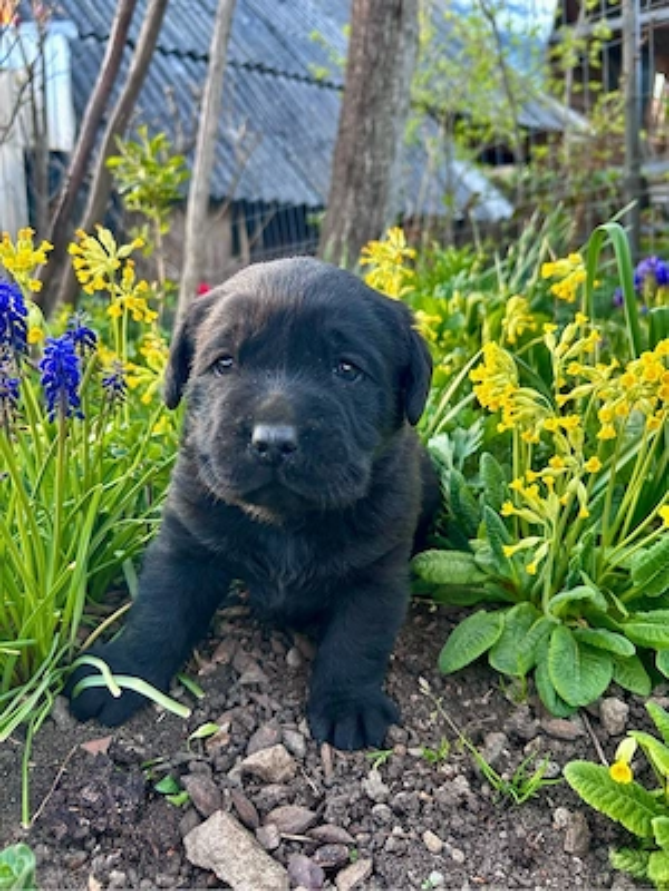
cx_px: 334
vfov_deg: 67.3
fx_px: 670
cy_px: 446
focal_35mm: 26
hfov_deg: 53.1
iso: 125
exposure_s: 1/121
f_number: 1.5
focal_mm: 5.7
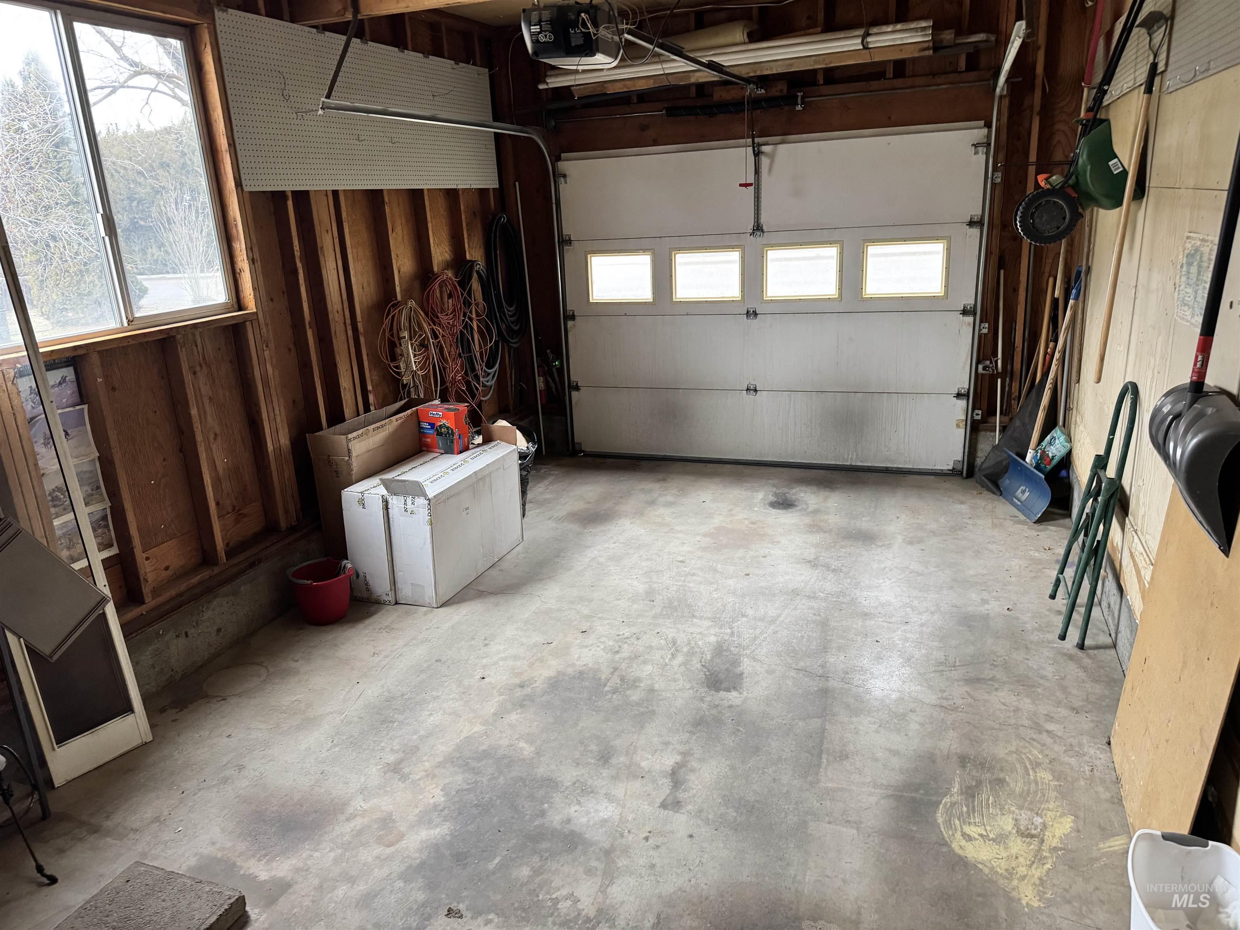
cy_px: 465
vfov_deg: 56.8
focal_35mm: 24
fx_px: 860
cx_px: 620
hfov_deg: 71.6
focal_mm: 6.76
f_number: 1.78
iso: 400
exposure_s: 1/60
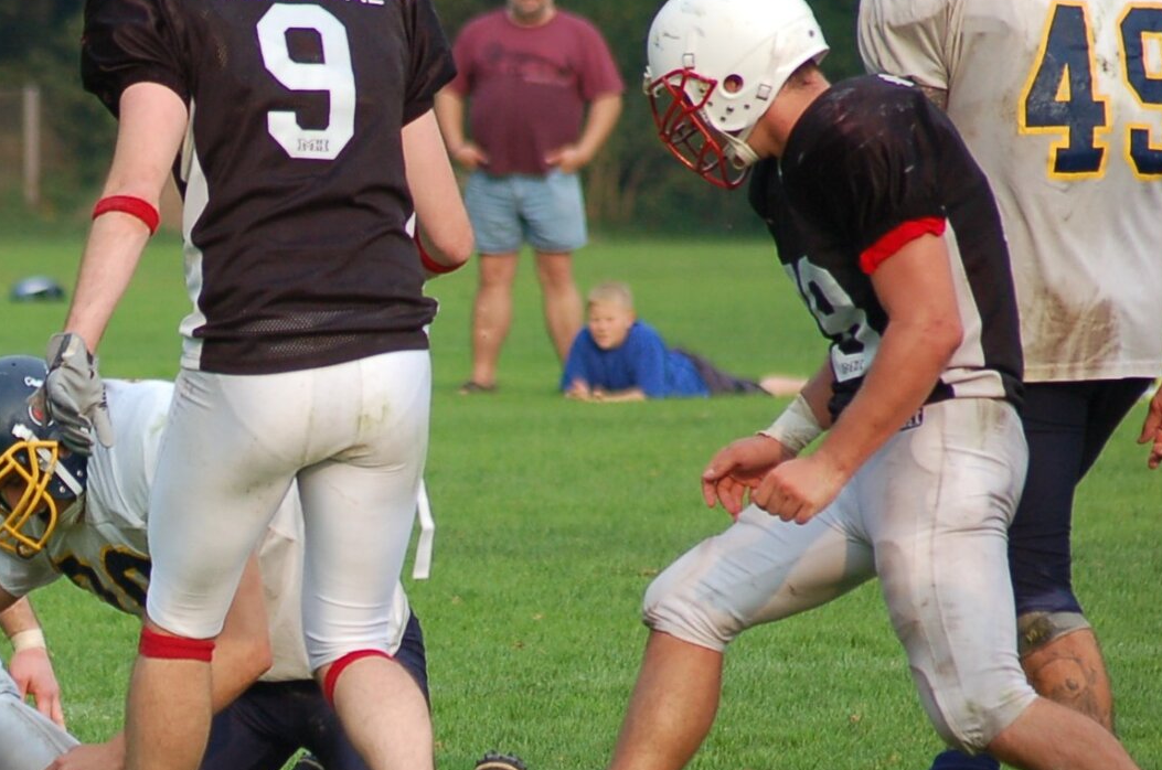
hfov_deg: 4.4
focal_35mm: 470
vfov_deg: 2.9
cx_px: -46
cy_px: 699
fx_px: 15143
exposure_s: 1/1000
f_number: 4.5
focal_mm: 150
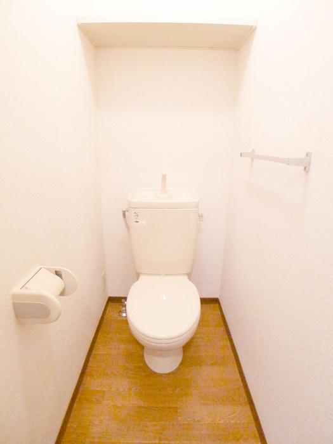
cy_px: 222
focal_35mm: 24
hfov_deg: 56.8
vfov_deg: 71.6
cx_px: 166
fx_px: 308
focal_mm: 5.1
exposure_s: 1/60
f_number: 2
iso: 800
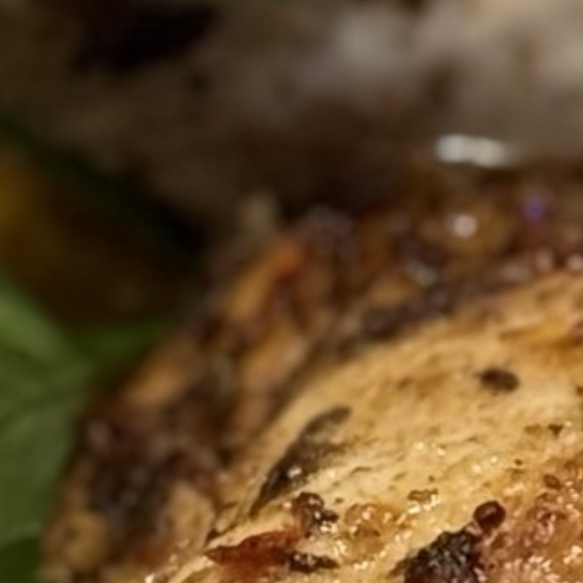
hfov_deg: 6.6
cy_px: 16
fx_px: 5011
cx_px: 689
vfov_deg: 6.6
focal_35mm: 263
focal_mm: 6.76
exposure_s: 1/121
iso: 160
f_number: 1.78
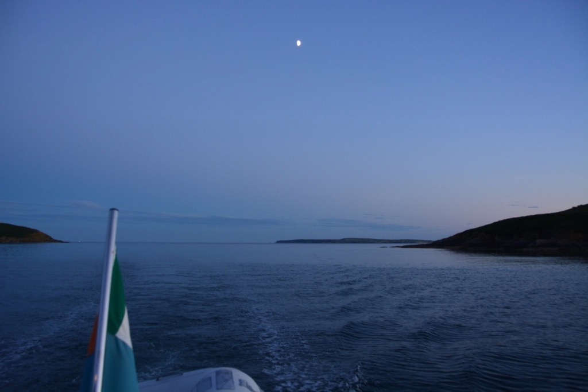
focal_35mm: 30
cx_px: 294
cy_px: 196
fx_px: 490
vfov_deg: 43.6
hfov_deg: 61.9
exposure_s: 1/50
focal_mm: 20
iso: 800
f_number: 3.5
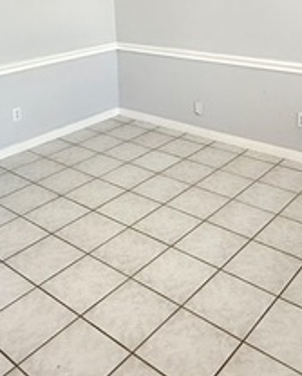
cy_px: 33
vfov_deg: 40.2
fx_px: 468
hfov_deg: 35.7
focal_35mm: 42
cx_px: 172
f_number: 2.2
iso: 125
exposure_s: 1/120
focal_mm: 2.22
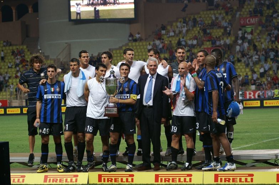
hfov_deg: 15.2
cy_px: 92
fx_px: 1044
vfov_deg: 10.1
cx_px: 140
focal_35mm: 135
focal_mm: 90
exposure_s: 1/160
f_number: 4
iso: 400
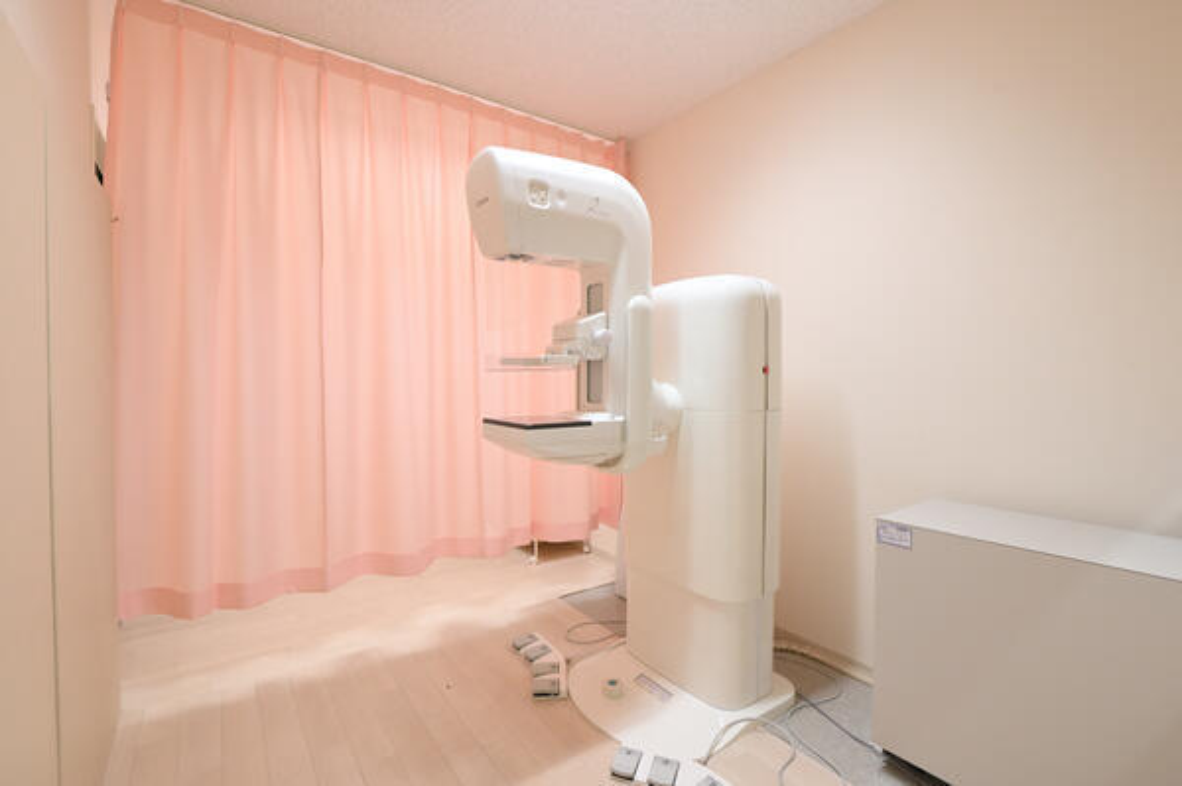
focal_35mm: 16
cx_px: 591
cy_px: 393
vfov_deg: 73.6
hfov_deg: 96.8
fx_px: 525
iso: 1600
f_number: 8
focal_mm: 16
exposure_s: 1/60
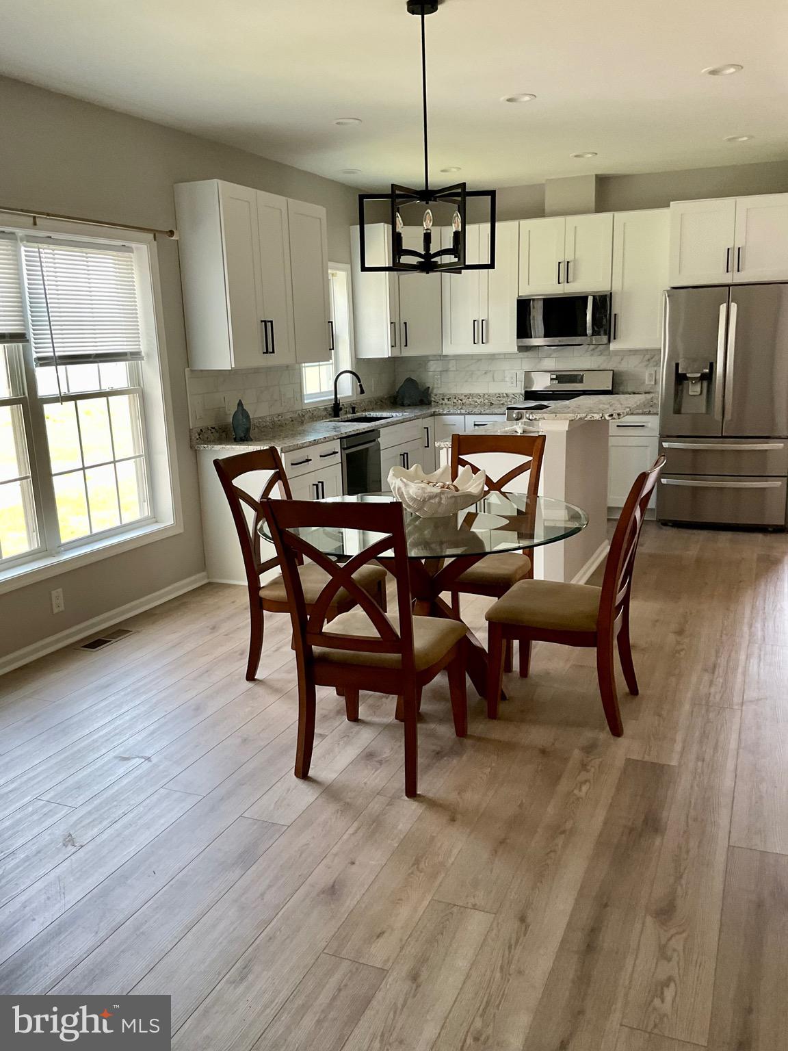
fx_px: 880
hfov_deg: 48.2
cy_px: 526
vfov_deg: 61.7
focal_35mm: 29
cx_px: 394
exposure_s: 1/60
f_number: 1.8
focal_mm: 3
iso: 80
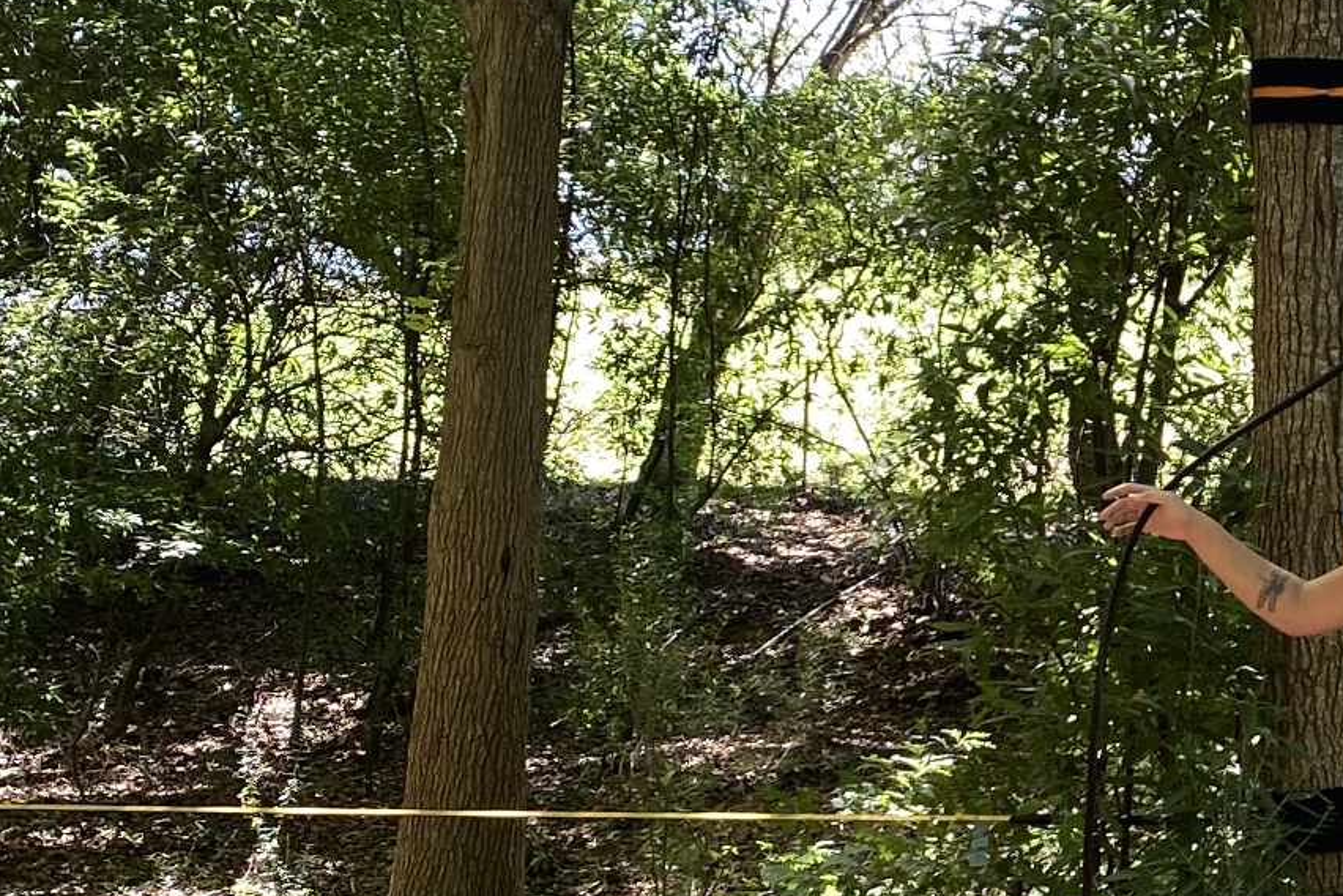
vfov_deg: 20.8
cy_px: 610
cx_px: 1537
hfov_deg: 27.8
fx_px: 2425
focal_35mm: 65
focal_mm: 4.2
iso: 32
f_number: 1.8
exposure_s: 1/122
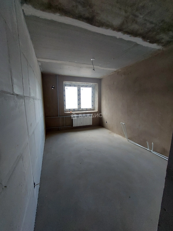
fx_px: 87
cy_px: 116
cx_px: 86
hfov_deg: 89.9
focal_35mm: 13
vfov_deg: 106.2
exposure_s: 1/50
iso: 160
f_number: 2.2
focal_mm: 1.74
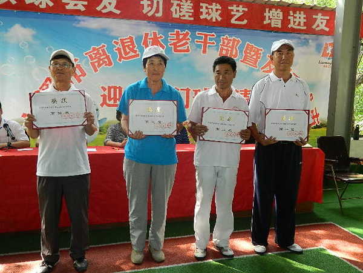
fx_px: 325
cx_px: 182
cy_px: 136
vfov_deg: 45.4
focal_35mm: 31
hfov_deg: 58.4
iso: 200
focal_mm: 5.6
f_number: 3.2
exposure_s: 1/40
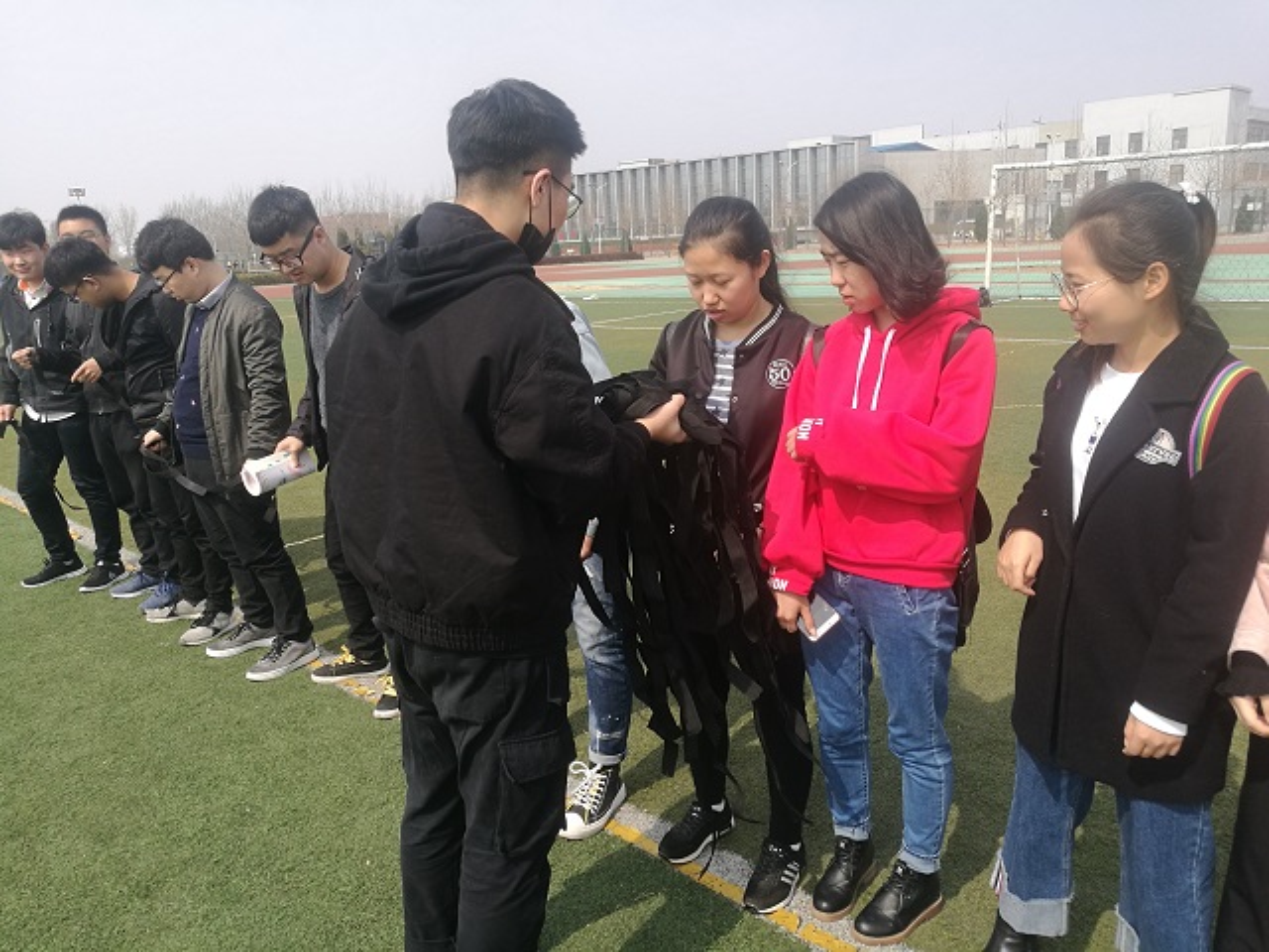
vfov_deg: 51.4
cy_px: 476
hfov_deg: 65.3
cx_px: 634
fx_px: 990
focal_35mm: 27
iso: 50
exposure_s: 1/760
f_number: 2.2
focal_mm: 4.5
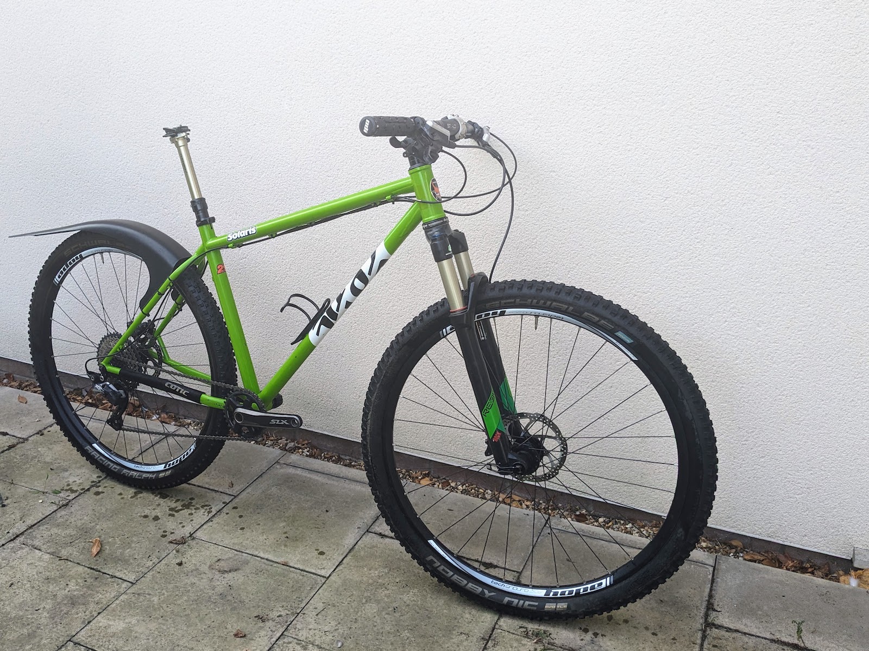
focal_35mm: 27
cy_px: 326
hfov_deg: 65.3
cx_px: 434
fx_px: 678
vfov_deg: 51.3
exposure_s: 1/487
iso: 72
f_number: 1.73
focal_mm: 4.38
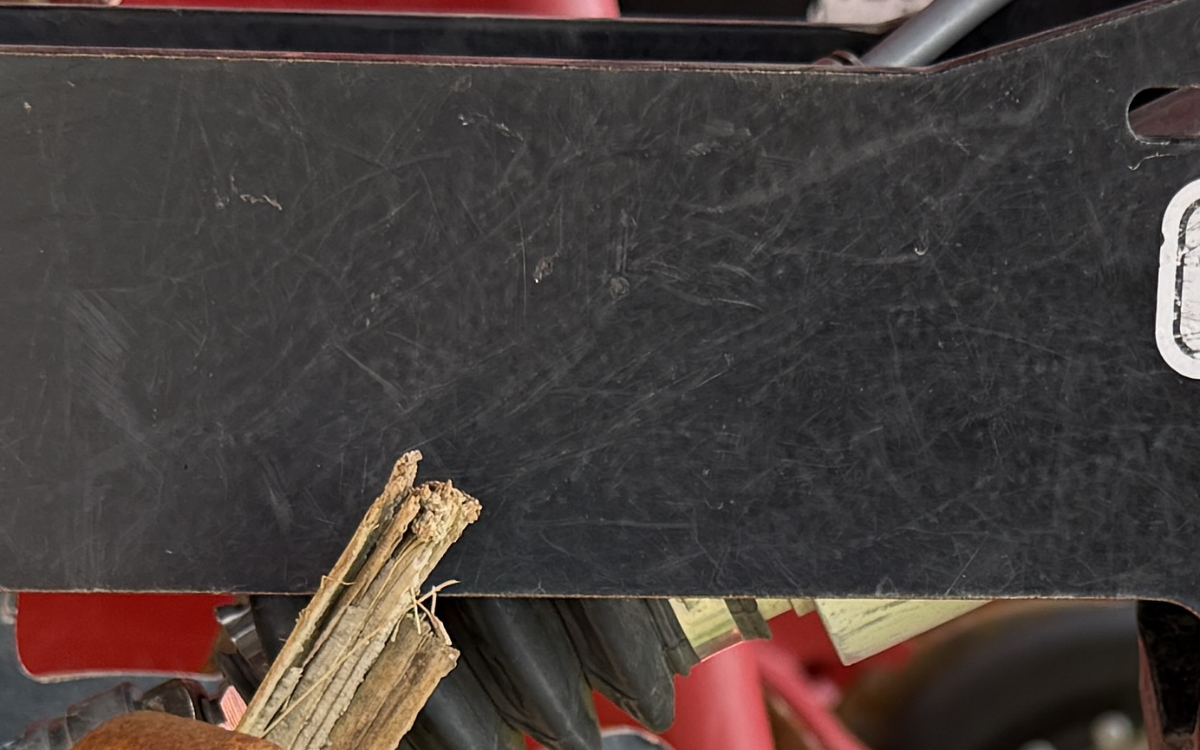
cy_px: 1036
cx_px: 929
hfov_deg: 19.7
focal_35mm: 105
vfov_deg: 12.0
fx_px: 3434
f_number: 1.78
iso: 100
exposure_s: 1/491
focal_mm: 6.76
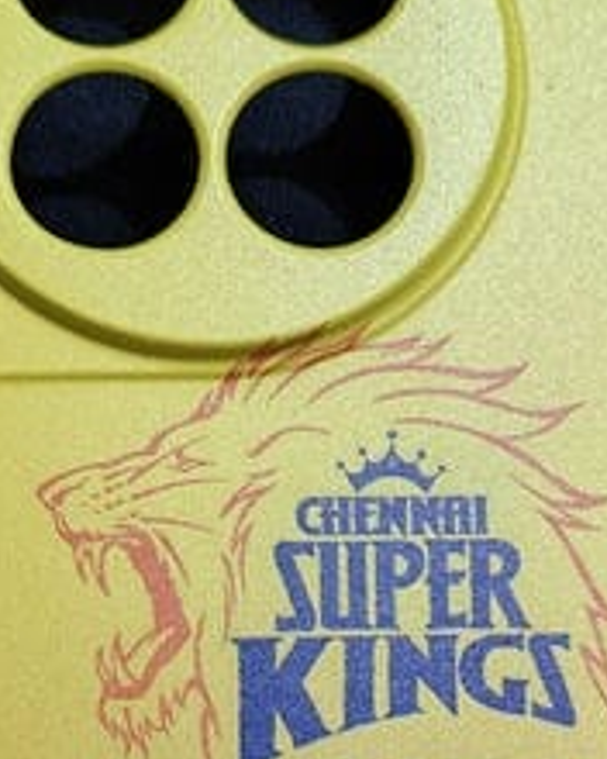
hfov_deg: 23.8
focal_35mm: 64
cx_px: 297
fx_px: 1437
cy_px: 638
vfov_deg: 28.7
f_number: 1.8
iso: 800
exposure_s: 1/33
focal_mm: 5.59
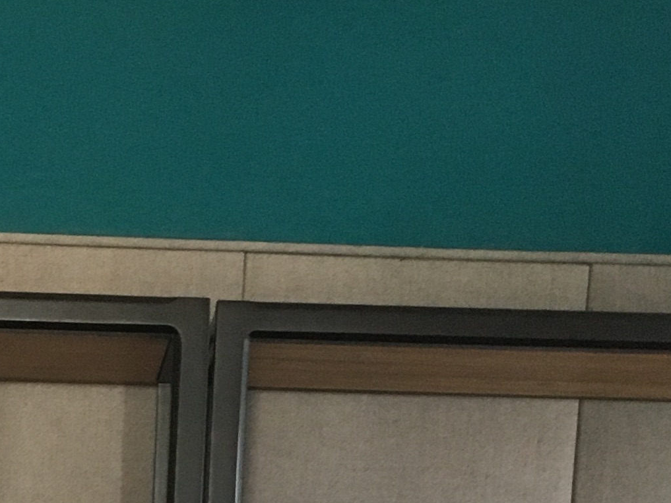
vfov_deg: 11.7
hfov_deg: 16.8
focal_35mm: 115
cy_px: 974
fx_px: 2229
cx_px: 30
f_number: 2.2
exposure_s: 1/33
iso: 160
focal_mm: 4.15
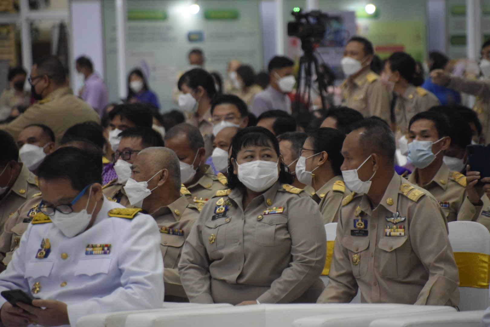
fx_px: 4491
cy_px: 164
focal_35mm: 330
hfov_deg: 6.2
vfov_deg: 4.2
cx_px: 245
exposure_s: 1/400
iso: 4000
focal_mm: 220
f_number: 6.3
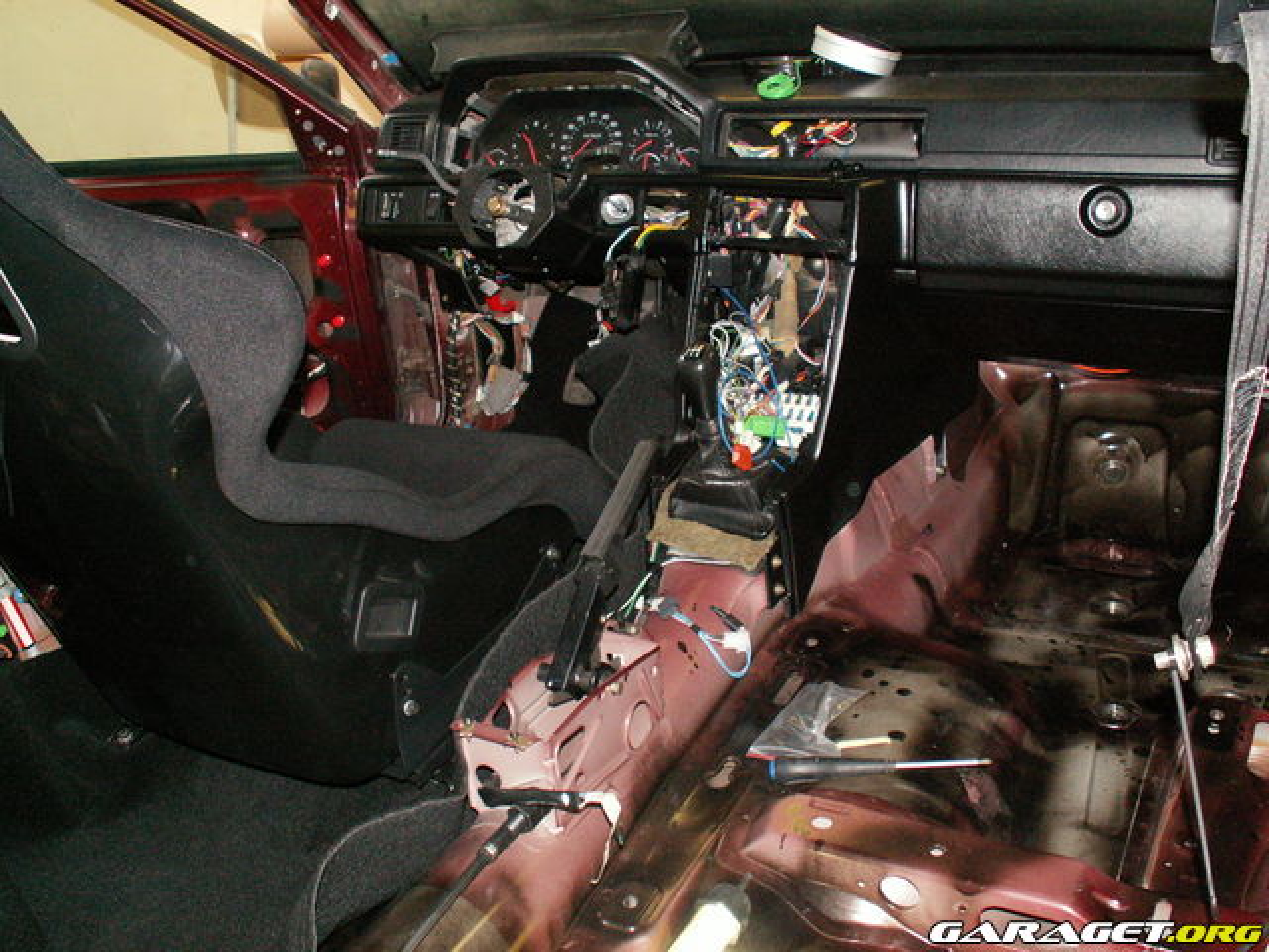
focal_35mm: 35
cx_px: 634
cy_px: 476
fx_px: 1283
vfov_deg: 40.7
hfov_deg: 52.6
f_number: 2.8
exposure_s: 1/40
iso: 160
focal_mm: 5.86
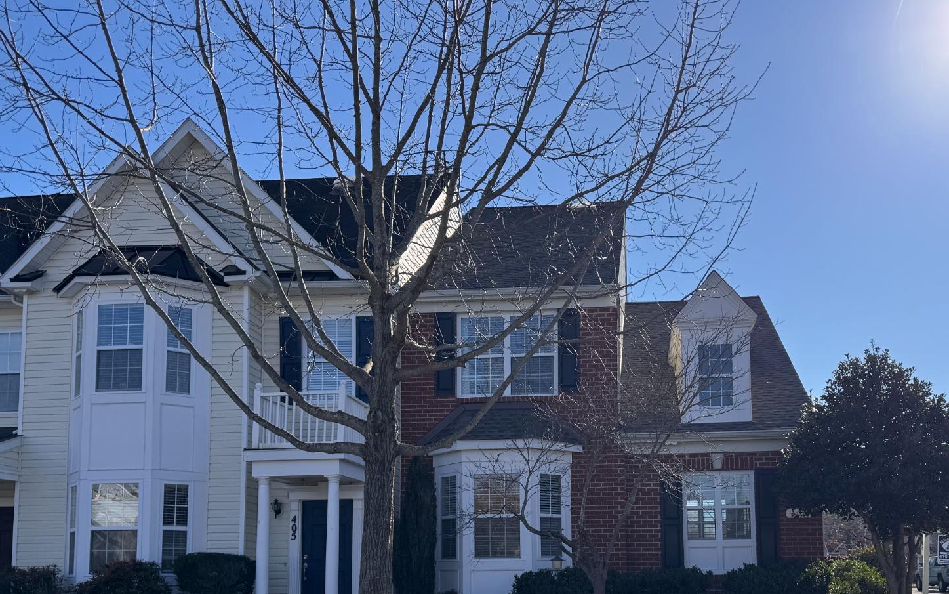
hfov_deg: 53.7
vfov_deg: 34.2
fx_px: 931
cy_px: 482
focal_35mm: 36
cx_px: 552
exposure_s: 1/4950
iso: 80
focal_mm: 6.76
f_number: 1.78
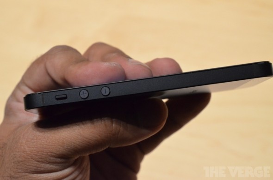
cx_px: 136
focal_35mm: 60
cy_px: 90
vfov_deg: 22.5
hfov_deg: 33.5
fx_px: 454
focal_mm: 40
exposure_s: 1/80
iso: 3200
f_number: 9
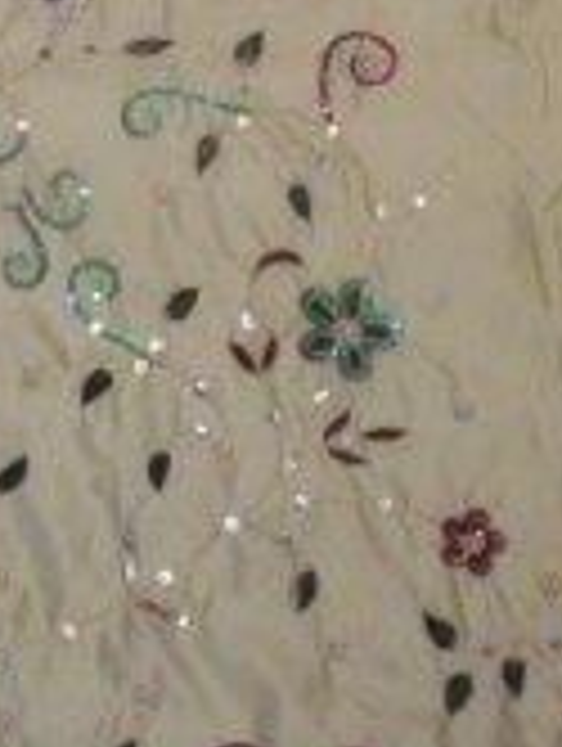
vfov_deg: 19.0
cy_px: 432
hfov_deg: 14.0
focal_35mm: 103
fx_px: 2224
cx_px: -81
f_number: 4.5
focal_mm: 4.99
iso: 200
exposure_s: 1/70
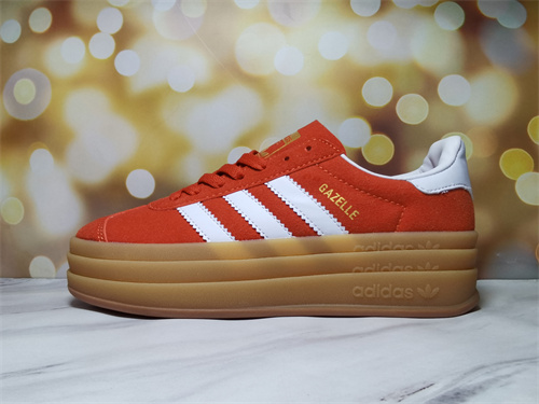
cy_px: 202
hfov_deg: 65.3
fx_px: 420
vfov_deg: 51.4
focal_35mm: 27
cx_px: 270
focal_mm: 2.26
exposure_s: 1/481
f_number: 2.2
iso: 50
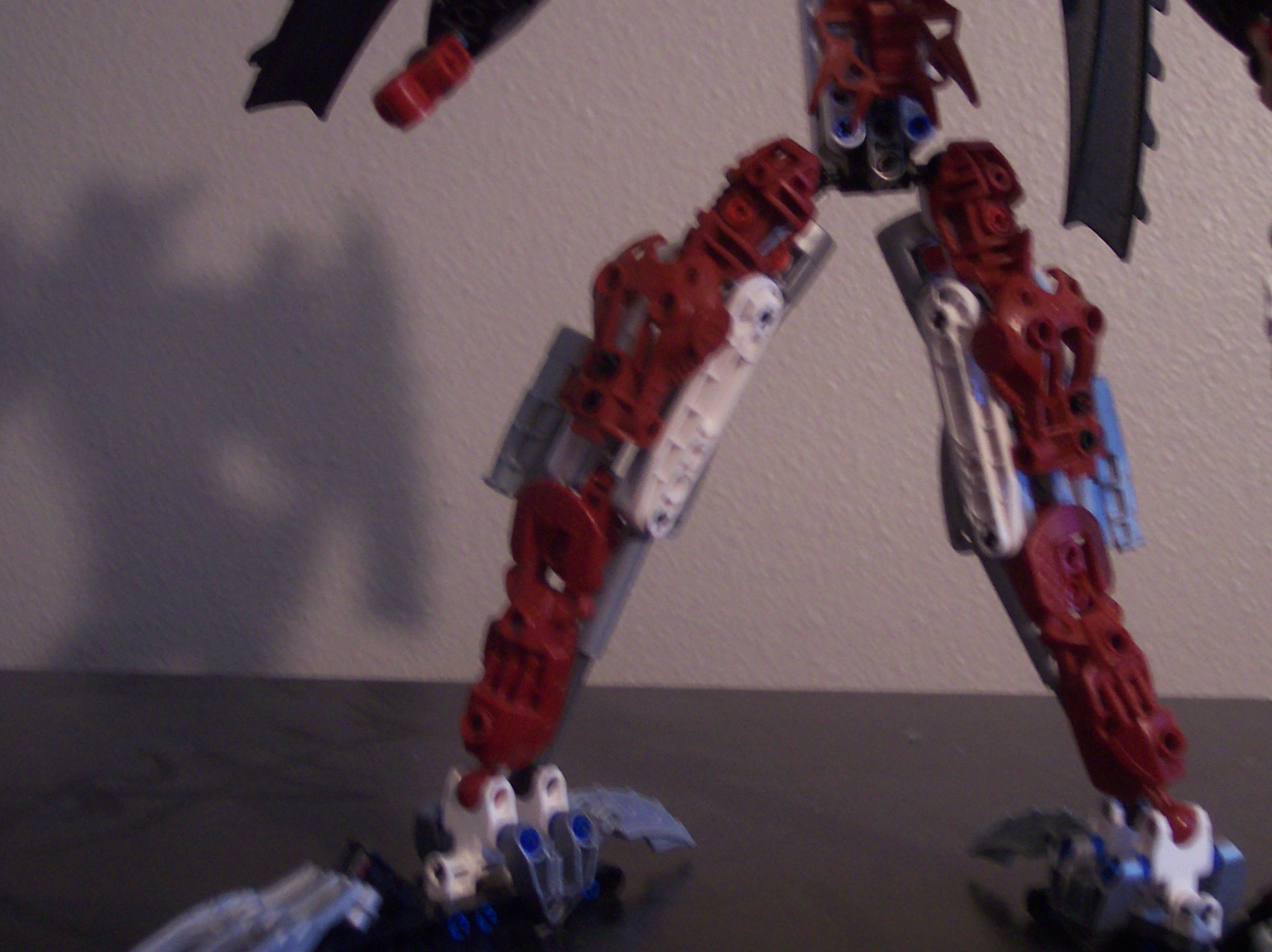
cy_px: 476
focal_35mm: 50
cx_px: 764
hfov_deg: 38.1
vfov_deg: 29.1
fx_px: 1836
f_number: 2.8
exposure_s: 1/8
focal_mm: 8
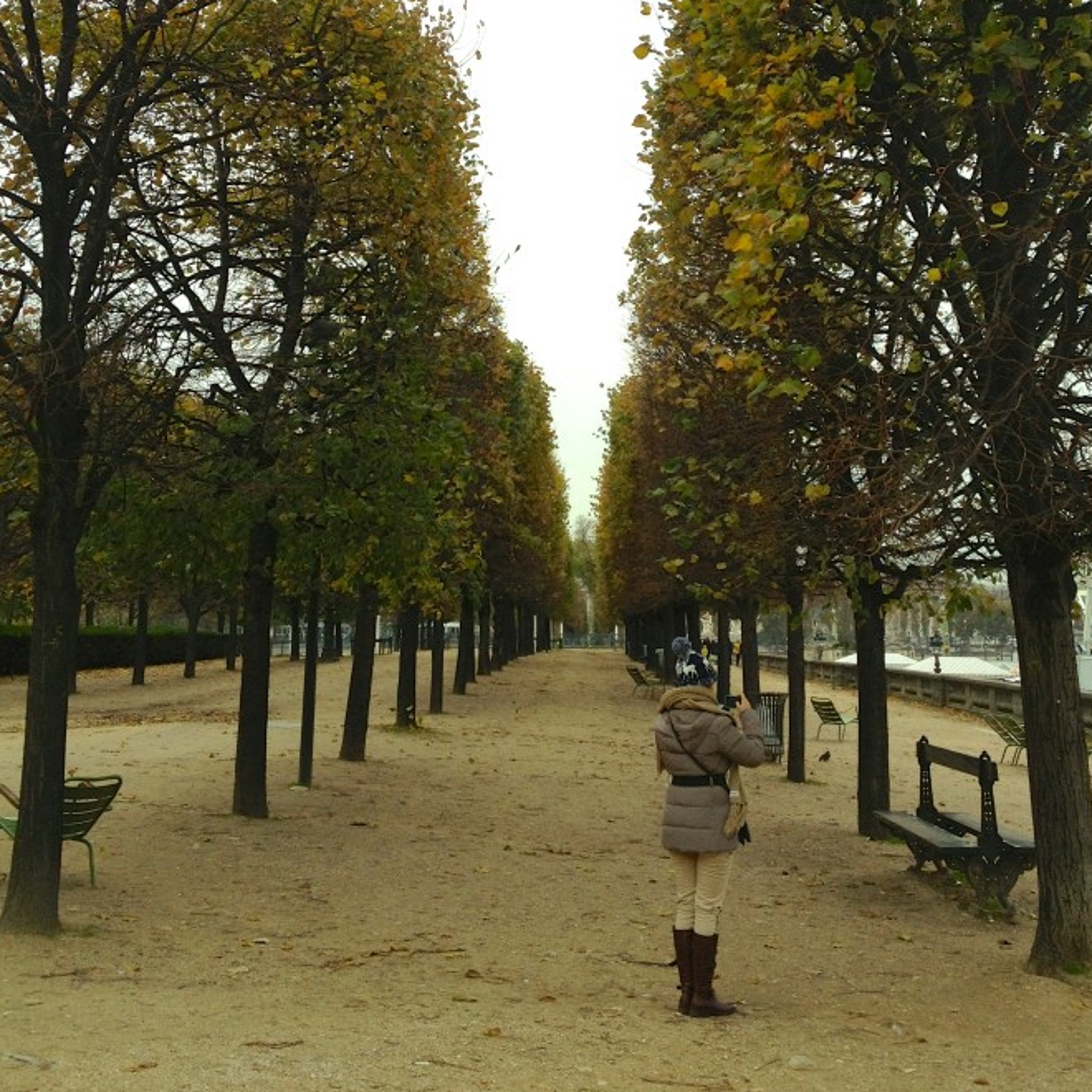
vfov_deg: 34.7
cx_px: 594
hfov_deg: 35.3
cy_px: 285
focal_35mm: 48
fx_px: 1713
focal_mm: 4.28
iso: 50
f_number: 2.4
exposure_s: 1/354
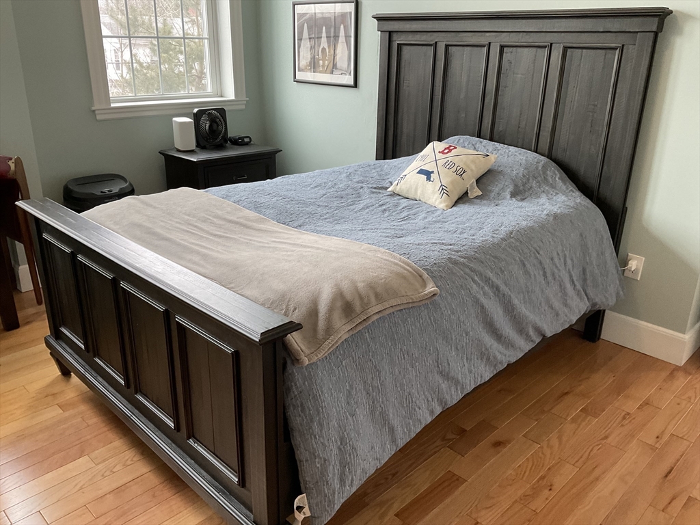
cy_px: 262
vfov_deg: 48.2
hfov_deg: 61.7
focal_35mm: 29
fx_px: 586
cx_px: 350
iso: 100
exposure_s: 1/60
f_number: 1.8
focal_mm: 3
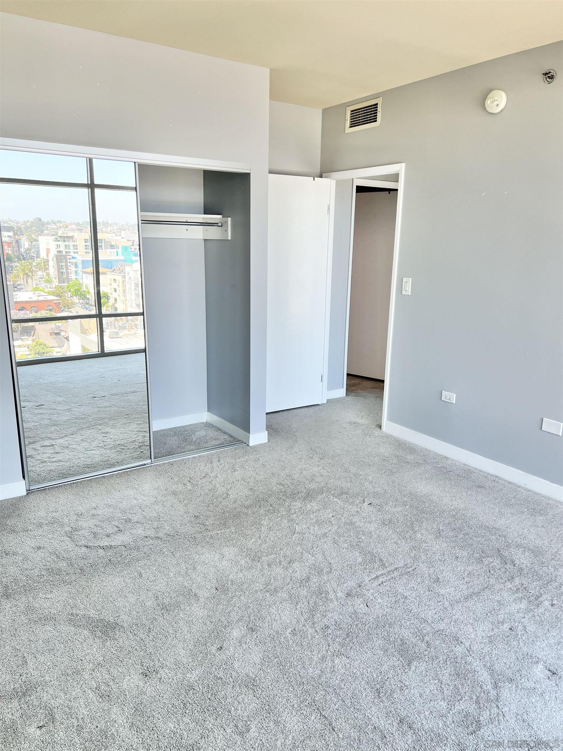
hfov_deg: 53.1
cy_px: 376
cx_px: 282
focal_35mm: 26
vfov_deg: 67.3
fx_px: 564
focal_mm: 5.7
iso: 50
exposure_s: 1/215
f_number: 1.5
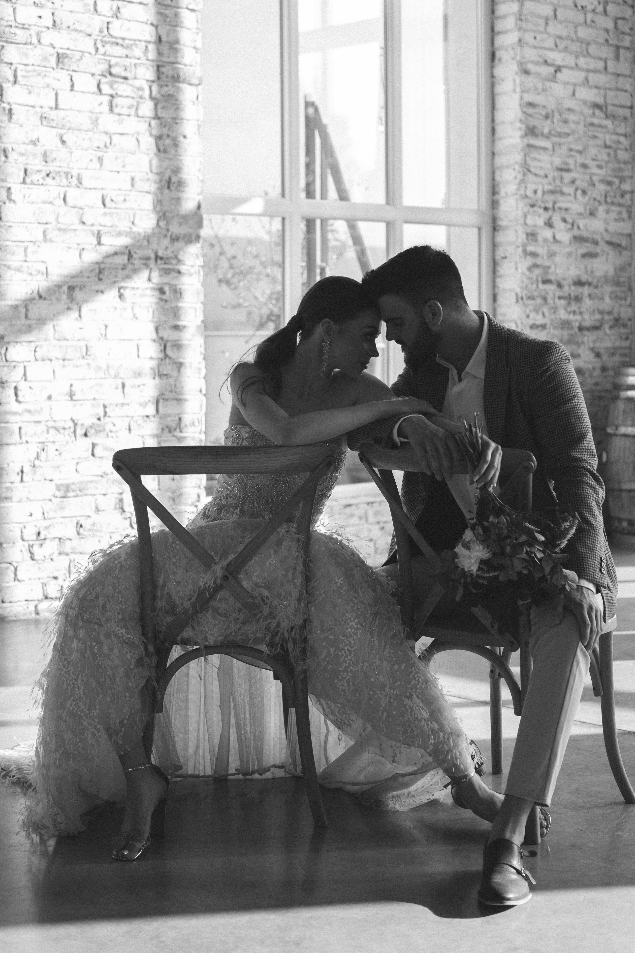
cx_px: 318
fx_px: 1402
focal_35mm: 53
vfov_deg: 37.5
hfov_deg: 25.5
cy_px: 476
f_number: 2
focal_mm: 35
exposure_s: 1/1000
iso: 320
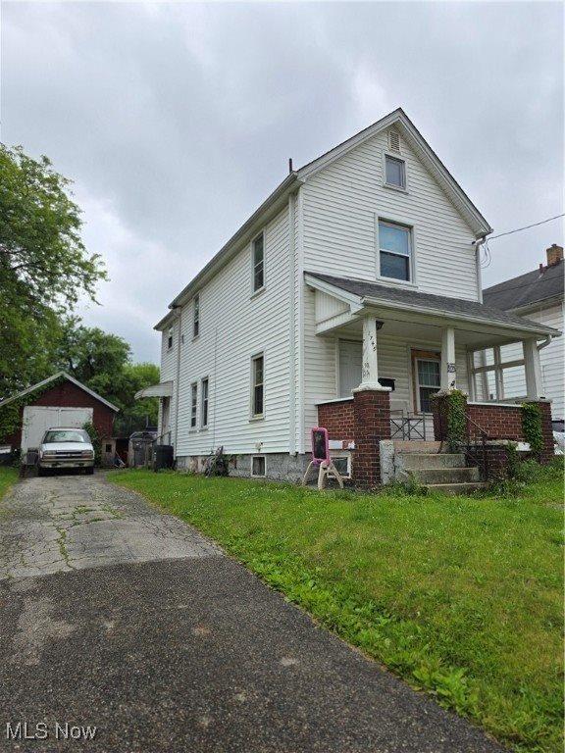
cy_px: 376
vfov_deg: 73.9
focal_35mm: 23
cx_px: 282
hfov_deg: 58.9
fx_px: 501
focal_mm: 6.3
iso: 12
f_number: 1.7
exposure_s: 1/671
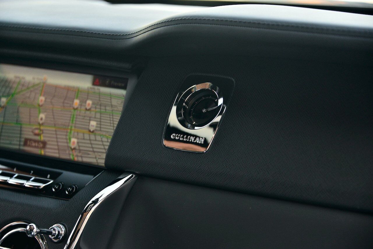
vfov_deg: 12.2
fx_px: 1161
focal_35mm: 112
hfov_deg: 18.3
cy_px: 124
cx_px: 186
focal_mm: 112
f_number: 5.3
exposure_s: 1/100
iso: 1000
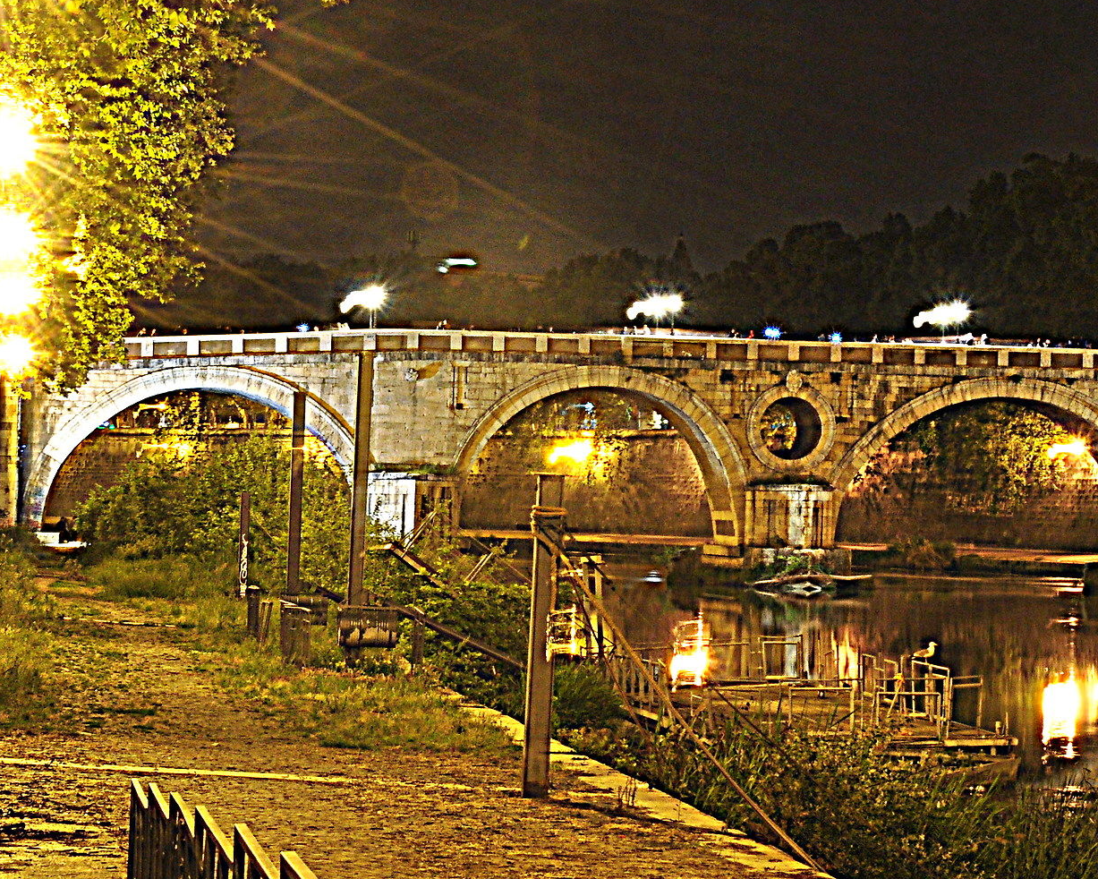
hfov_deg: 15.8
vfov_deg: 12.7
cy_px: 414
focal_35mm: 121
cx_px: 855
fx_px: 3933
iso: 250
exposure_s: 15
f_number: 16
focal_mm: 44
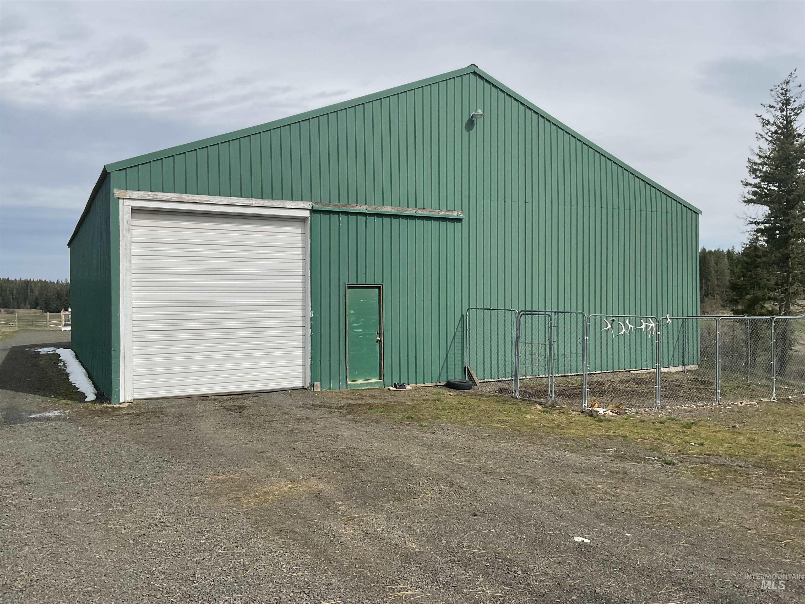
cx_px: 402
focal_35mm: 29
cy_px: 302
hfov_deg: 61.7
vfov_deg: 48.2
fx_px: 674
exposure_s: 1/2667
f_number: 1.8
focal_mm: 3
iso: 16
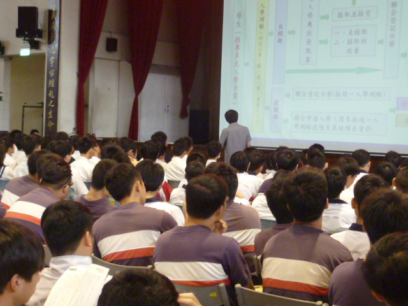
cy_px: 153
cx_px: 204
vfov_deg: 24.8
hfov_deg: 32.7
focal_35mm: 59
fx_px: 695
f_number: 2.8
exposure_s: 1/15
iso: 400
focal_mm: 5.5
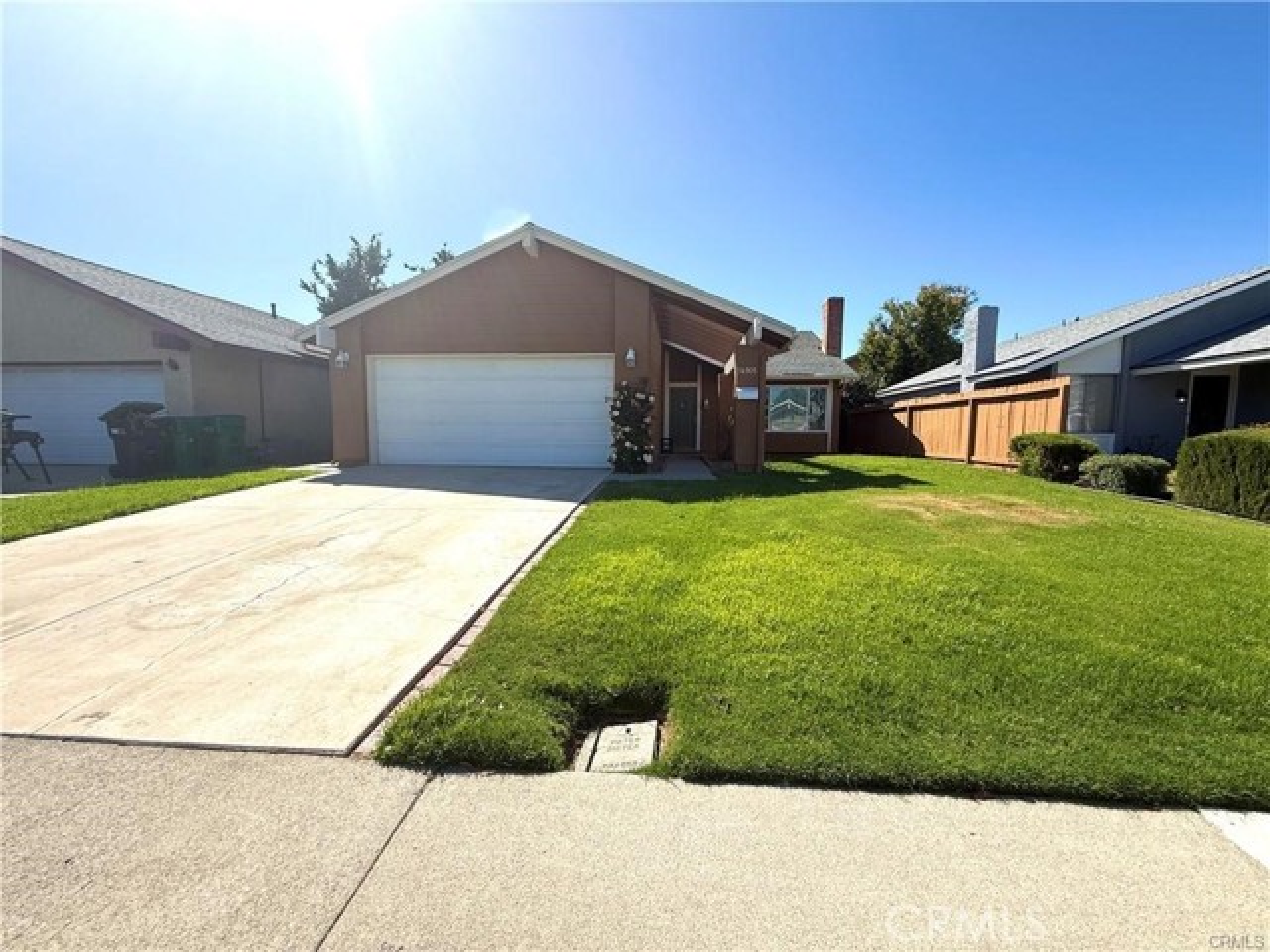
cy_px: 476
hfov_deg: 102.1
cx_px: 635
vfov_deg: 85.7
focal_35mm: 14
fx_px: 514
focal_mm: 2.22
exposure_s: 1/1901
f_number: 2.2
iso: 50
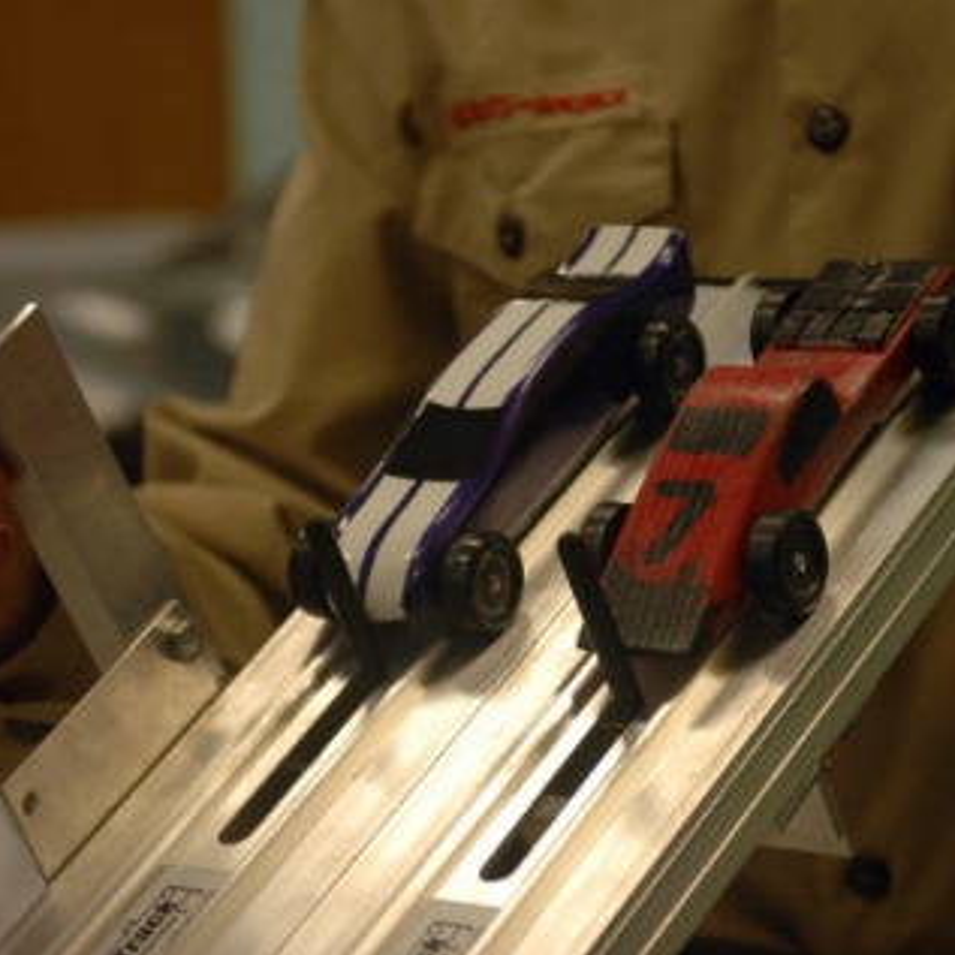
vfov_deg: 12.6
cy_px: 478
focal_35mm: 139
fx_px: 4339
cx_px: 621
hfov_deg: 12.5
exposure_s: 1/30
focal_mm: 72
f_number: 4.2
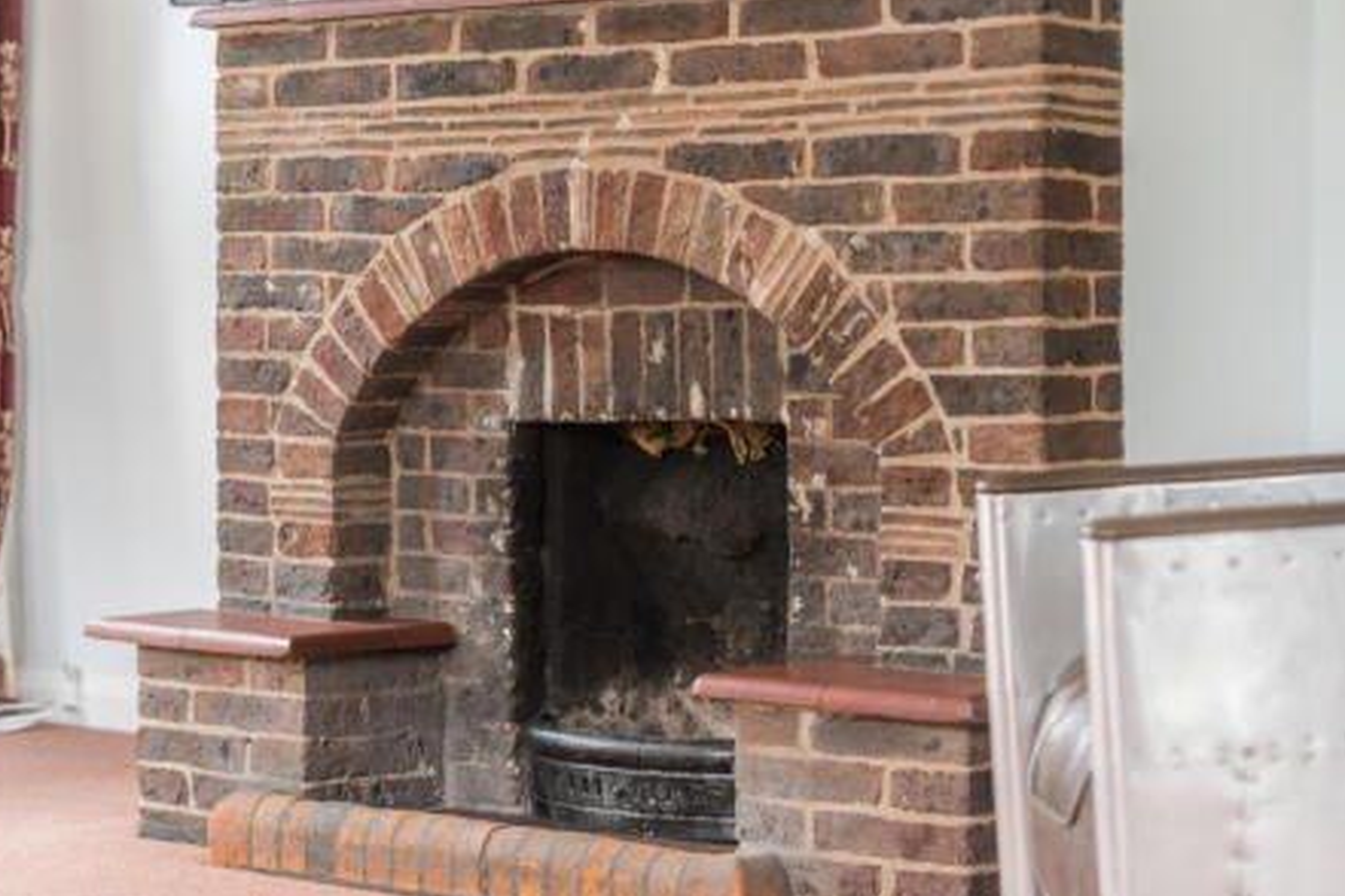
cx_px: 631
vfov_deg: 16.9
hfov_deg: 25.1
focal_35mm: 81
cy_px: 425
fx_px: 3026
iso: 160
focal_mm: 50
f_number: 1.8
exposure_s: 1/60
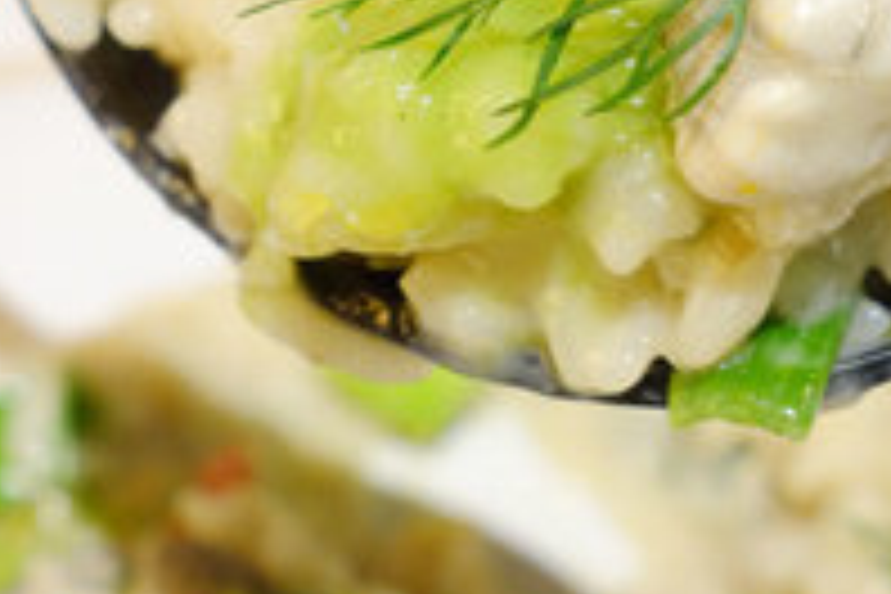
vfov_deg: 15.9
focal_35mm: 85
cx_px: 486
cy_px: 86
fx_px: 2104
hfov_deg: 23.9
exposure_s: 1/15
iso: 800
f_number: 3.5
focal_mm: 10.4
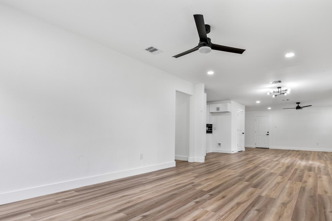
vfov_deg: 63.9
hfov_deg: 86.5
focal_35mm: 19
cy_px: 134
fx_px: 175
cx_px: 187
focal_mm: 15
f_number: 9
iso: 250
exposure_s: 1/2.5
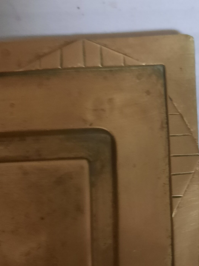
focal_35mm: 72
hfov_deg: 19.7
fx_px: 552
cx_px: 207
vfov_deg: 26.9
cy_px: 174
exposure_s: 1/25
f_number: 2
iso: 500
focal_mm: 4.6
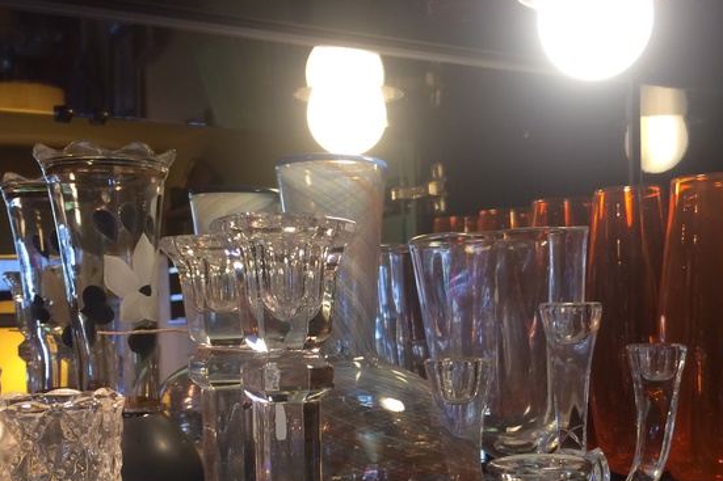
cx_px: 463
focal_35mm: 51
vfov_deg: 25.9
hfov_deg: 38.6
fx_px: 1024
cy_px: 393
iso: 80
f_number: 2.2
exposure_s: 1/30
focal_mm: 4.12
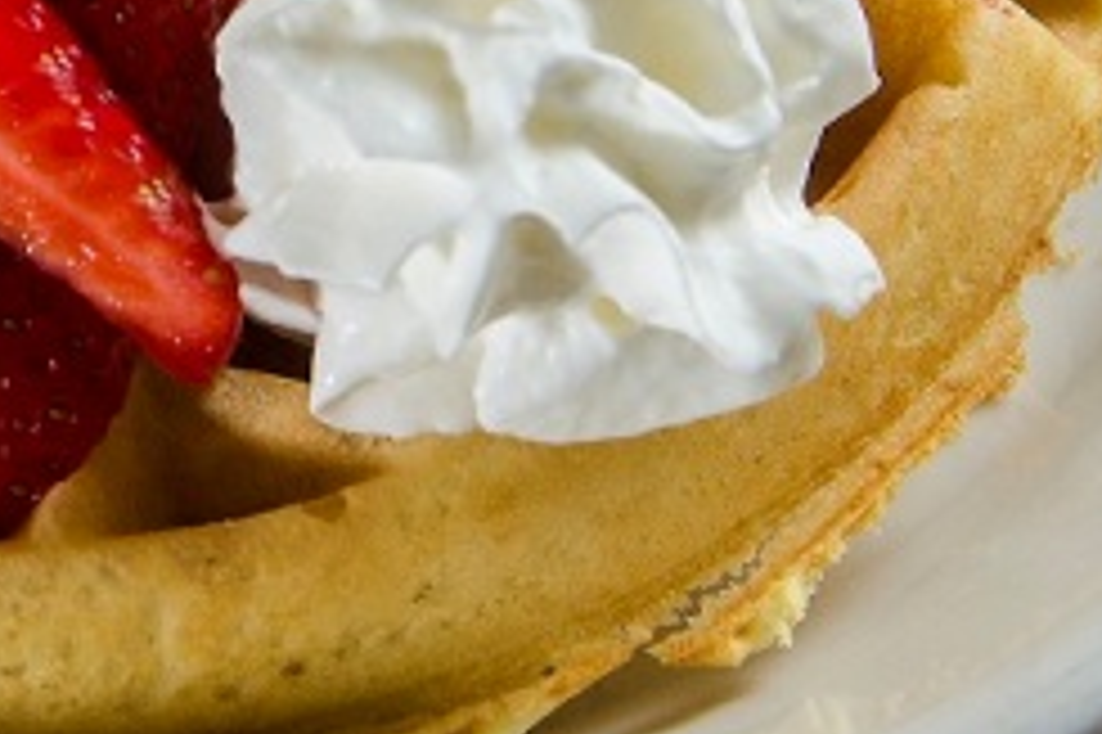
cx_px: 0
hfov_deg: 7.7
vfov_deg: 5.1
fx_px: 8137
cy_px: -200
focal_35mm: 266
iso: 200
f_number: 10
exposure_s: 1/160
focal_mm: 58
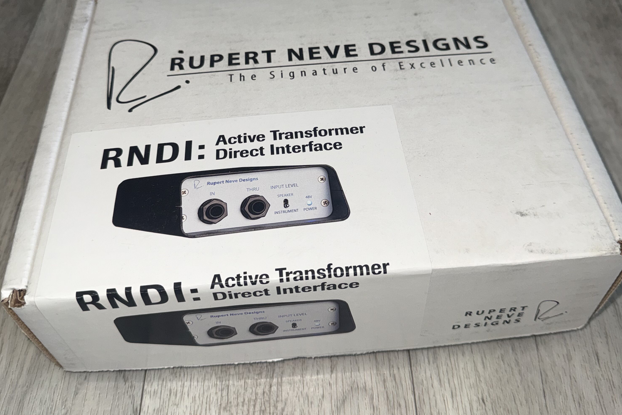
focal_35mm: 34
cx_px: 311
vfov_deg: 38.3
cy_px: 131
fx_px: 587
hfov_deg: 55.8
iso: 50
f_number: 1.78
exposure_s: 1/80
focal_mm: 6.76
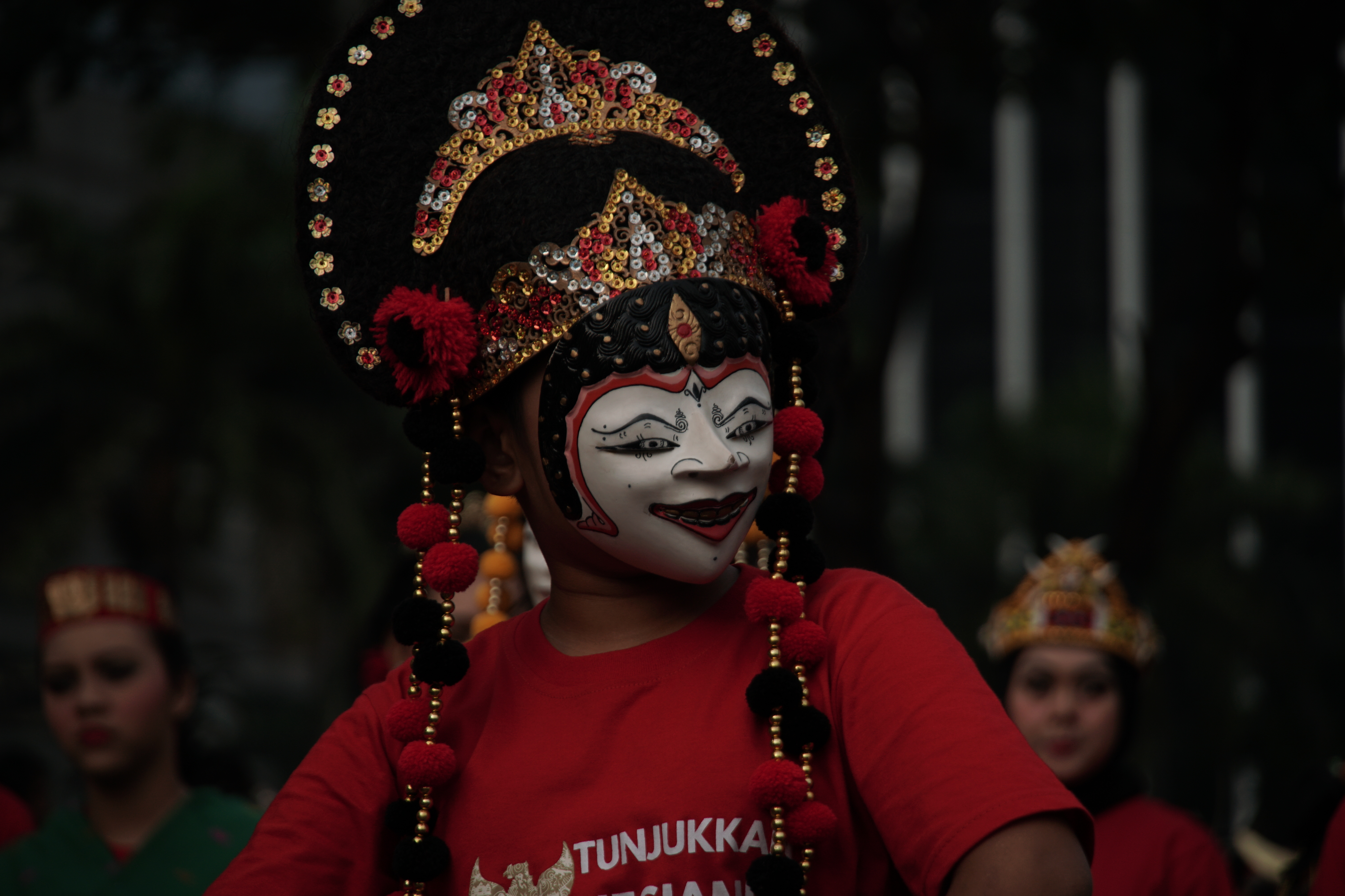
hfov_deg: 10.2
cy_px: 448
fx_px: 7565
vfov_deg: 6.8
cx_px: 672
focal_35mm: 202
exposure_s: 1/640
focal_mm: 135
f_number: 5.6
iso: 100
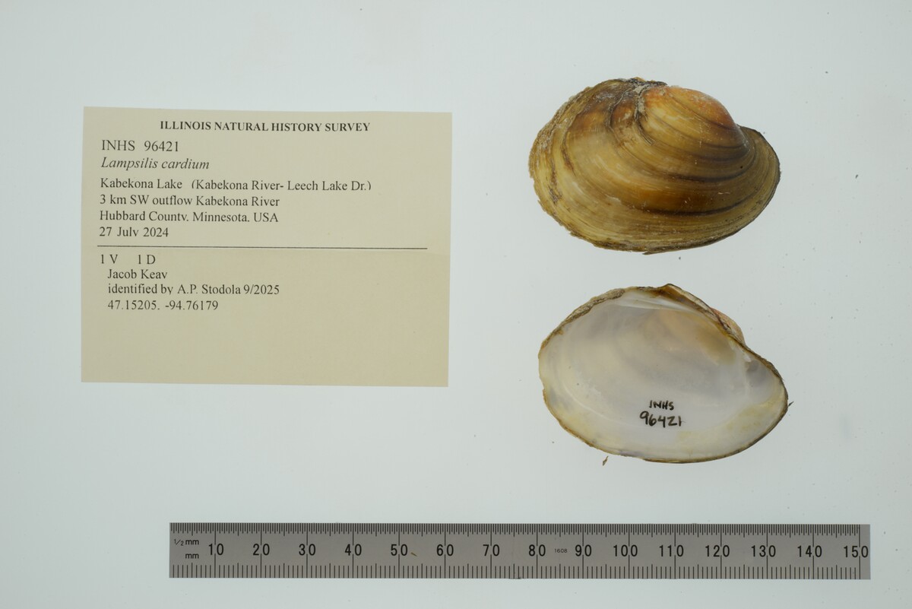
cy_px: 304
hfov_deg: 33.4
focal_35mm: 60
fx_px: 1520
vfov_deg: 22.6
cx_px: 456
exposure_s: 1/13
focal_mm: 60
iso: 100
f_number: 32
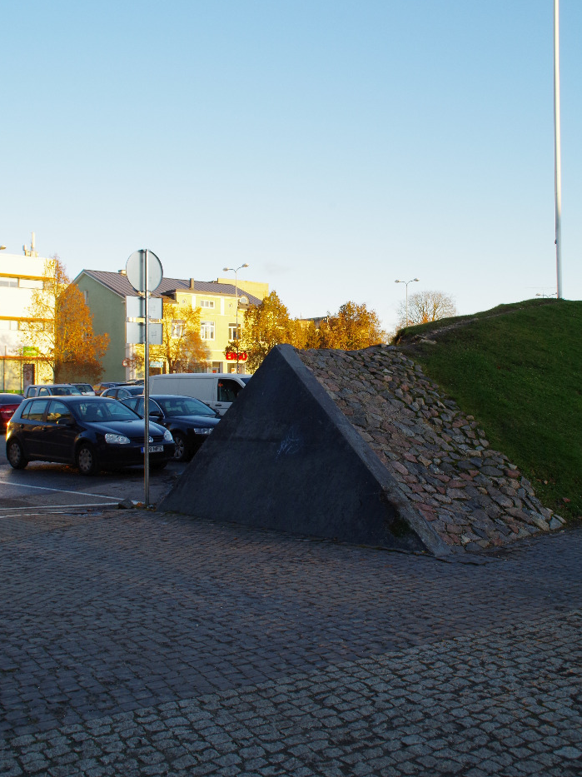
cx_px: 285
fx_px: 897
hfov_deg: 35.9
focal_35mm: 40
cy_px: 366
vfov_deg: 46.8
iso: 500
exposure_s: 1/100
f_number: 11
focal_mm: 24
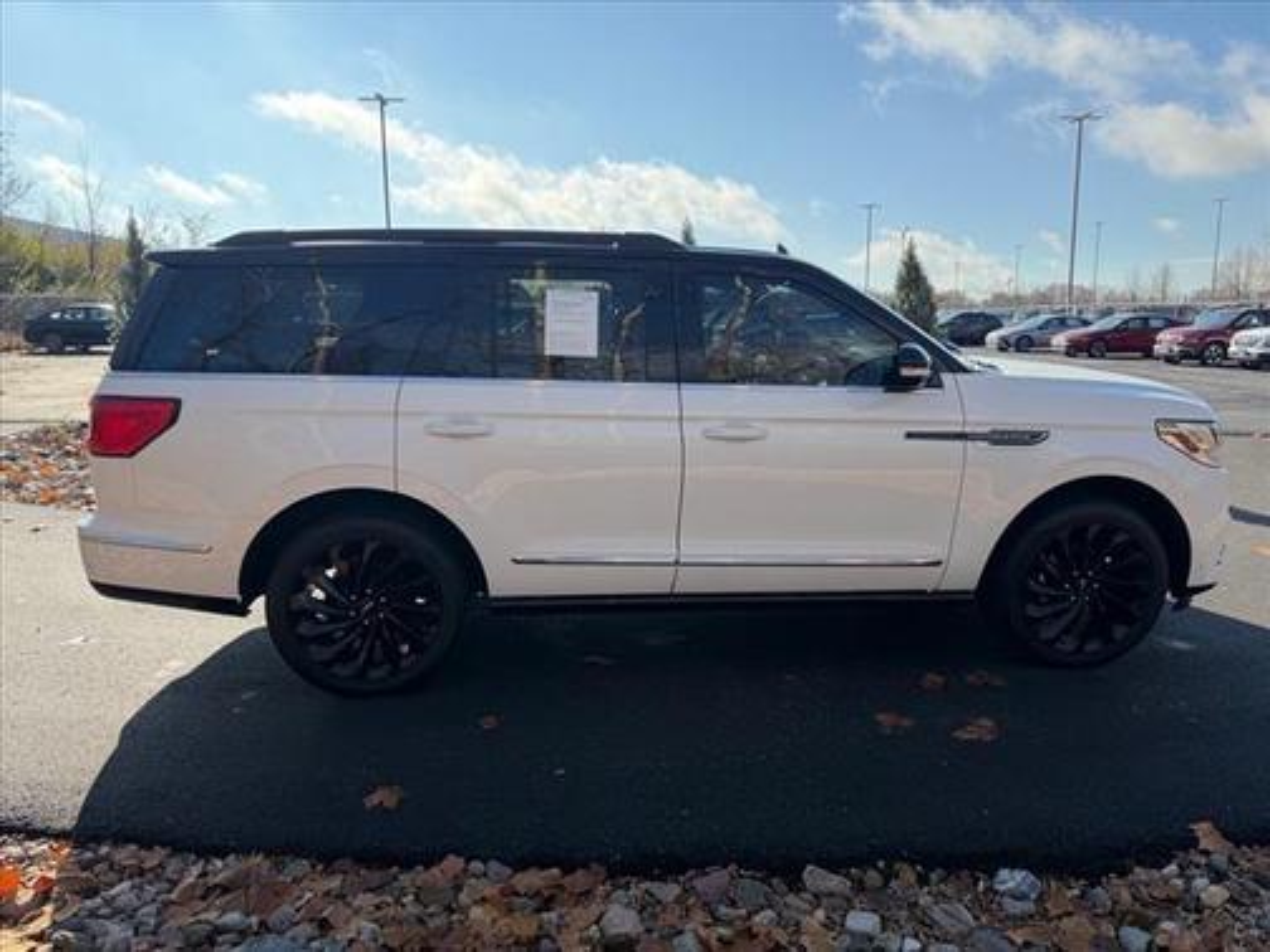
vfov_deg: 56.8
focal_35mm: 24
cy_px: 476
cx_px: 635
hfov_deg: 71.6
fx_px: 881
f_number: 1.78
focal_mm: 6.76
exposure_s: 1/3584
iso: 100
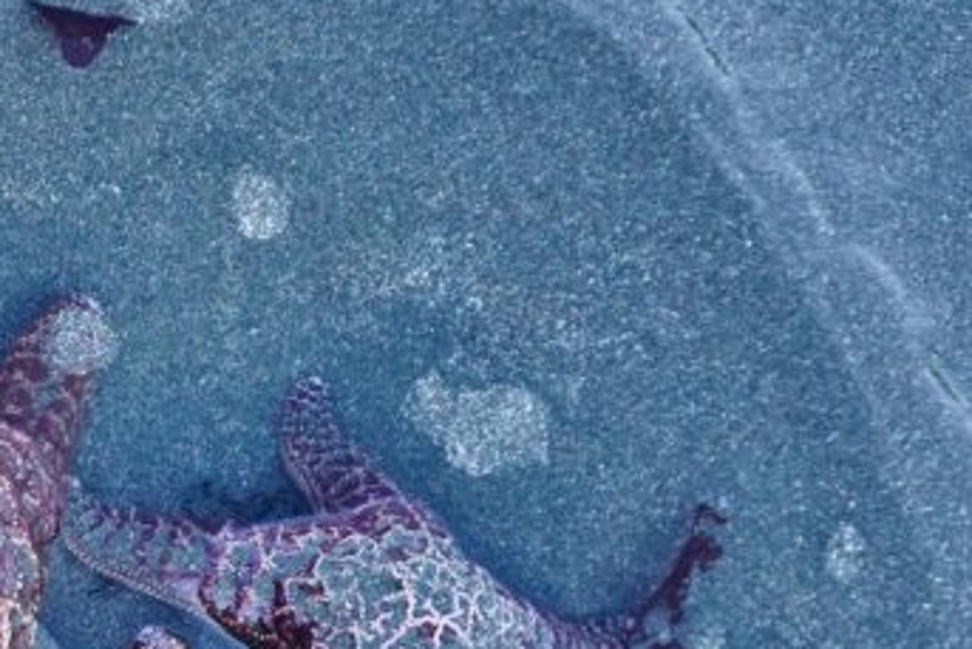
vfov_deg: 7.9
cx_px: -249
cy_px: 778
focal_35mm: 173
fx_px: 4673
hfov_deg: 11.6
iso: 400
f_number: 6.3
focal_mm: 39
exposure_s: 1/125
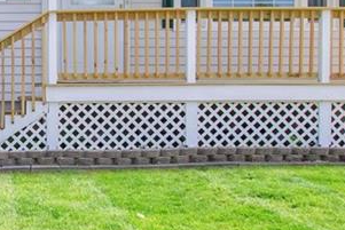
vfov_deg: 26.4
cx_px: -5
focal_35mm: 51
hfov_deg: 35.0
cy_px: 84
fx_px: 489
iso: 200
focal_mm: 10
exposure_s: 1/320
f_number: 7.1
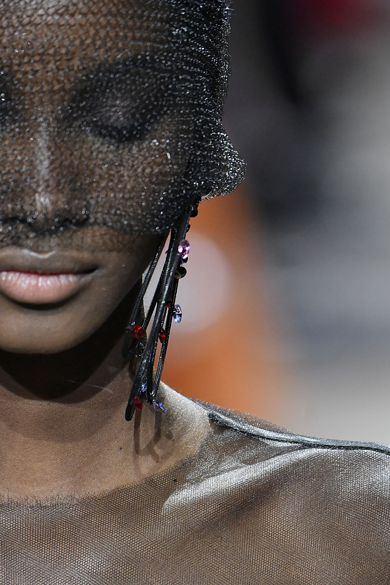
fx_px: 13000
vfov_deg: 2.6
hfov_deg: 1.7
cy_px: 292
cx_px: 195
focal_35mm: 800
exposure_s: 1/640
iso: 2500
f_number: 5.6
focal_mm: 400
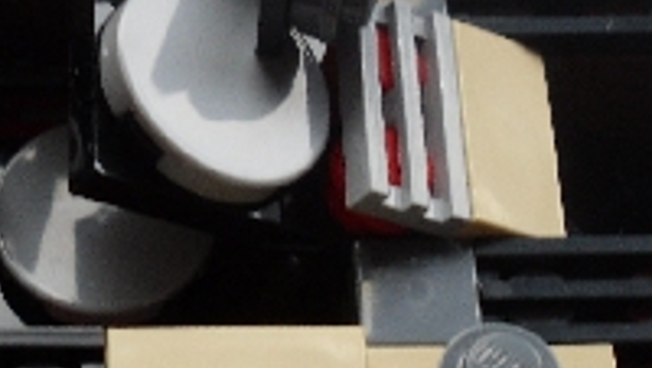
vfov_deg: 10.0
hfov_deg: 17.5
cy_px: 120
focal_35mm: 122
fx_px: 2111
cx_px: 166
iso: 100
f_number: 3
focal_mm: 6.3
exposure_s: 1/53
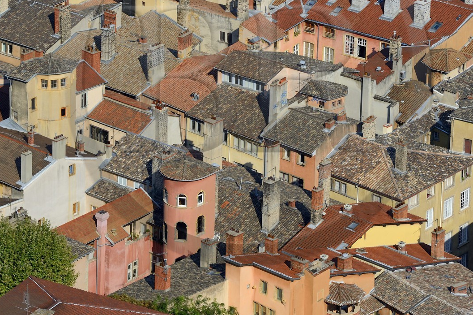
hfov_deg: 7.4
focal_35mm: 280
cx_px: 247
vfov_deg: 4.9
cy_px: 80
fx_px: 3676
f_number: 9
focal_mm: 185
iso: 100
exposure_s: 1/250
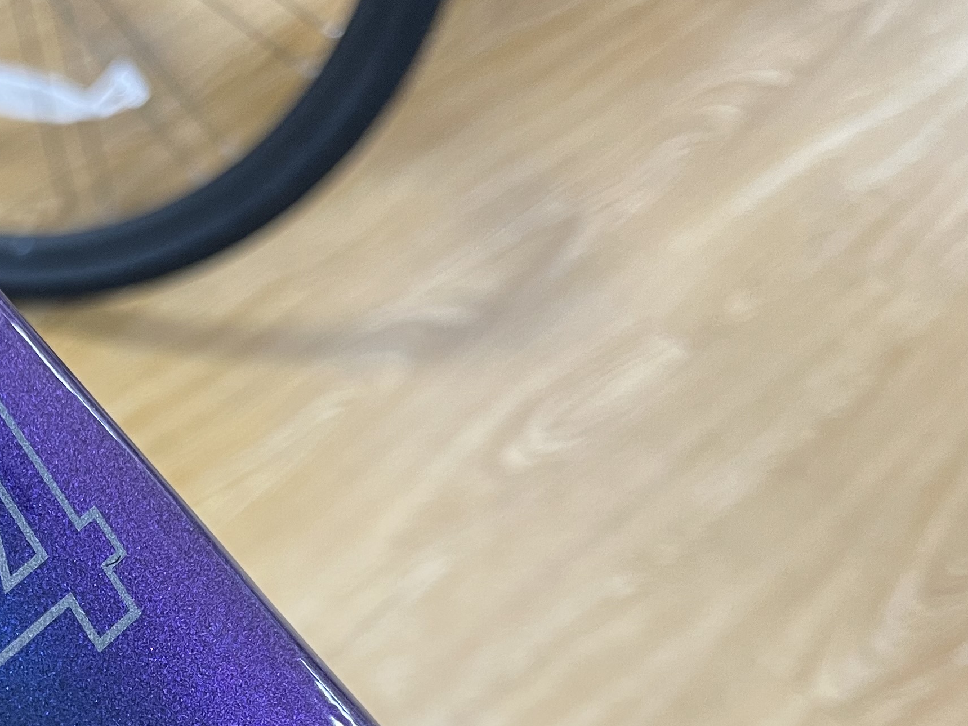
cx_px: -62
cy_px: 651
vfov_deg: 23.4
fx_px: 1706
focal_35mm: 61
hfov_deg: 29.0
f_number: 1.6
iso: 125
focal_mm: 4.2
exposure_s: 1/60
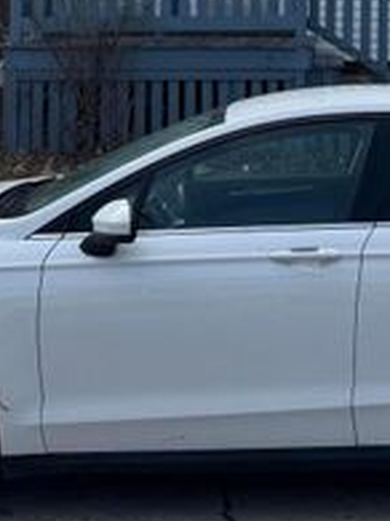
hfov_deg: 17.5
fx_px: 1233
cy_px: -68
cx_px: 403
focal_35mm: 82
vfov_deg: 22.4
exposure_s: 1/4049
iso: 80
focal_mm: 6.76
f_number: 1.78
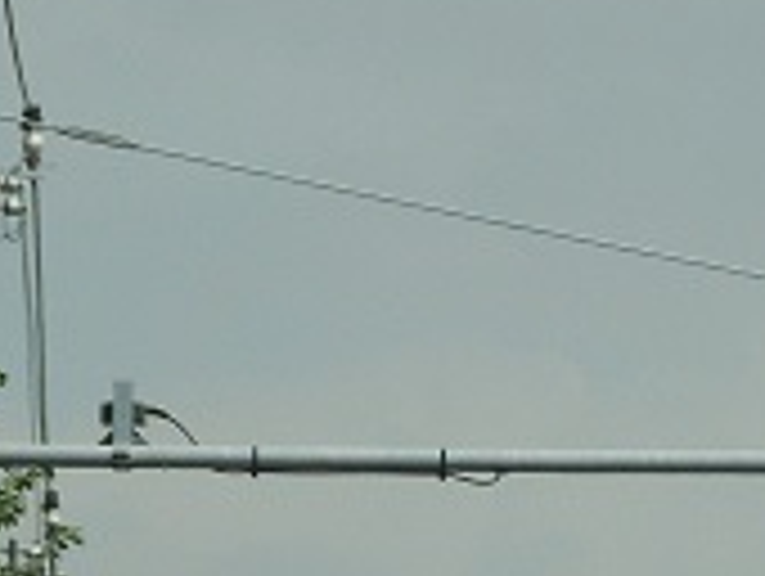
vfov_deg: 2.0
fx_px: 16089
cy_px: 1130
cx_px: 747
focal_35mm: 727
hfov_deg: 2.7
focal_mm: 24.2
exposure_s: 1/640
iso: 100
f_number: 4.9
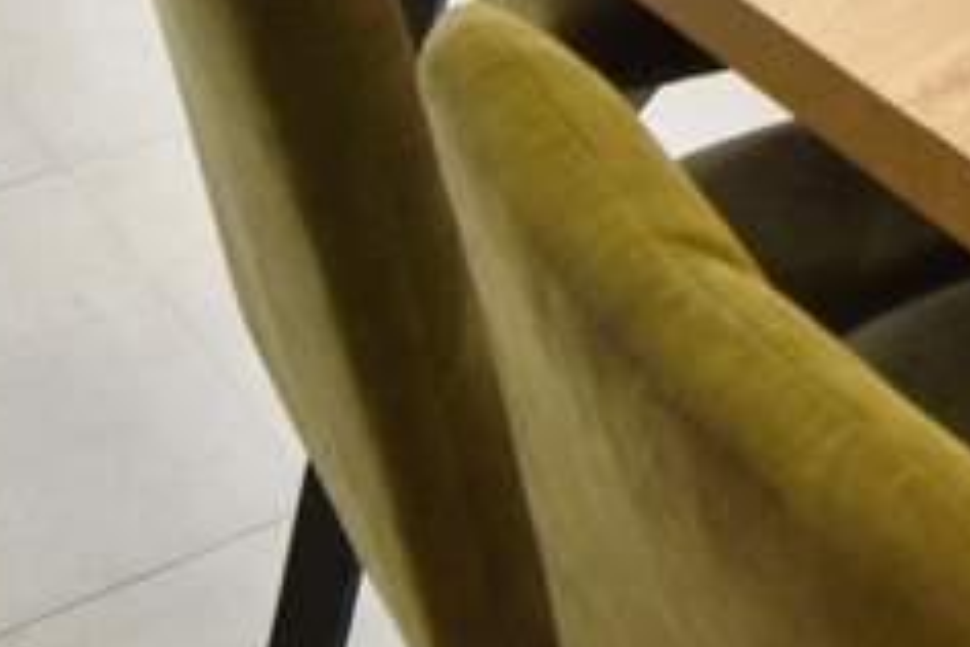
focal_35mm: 91
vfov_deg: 12.1
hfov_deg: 21.8
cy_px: -889
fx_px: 2452
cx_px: 892
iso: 100
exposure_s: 1/30
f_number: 4.8
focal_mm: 12
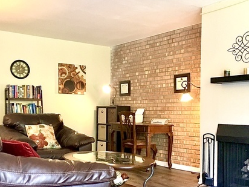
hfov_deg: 42.0
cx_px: 143
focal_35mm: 45
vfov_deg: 32.0
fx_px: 324
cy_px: 121
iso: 100
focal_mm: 4.15
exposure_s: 1/15
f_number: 2.2
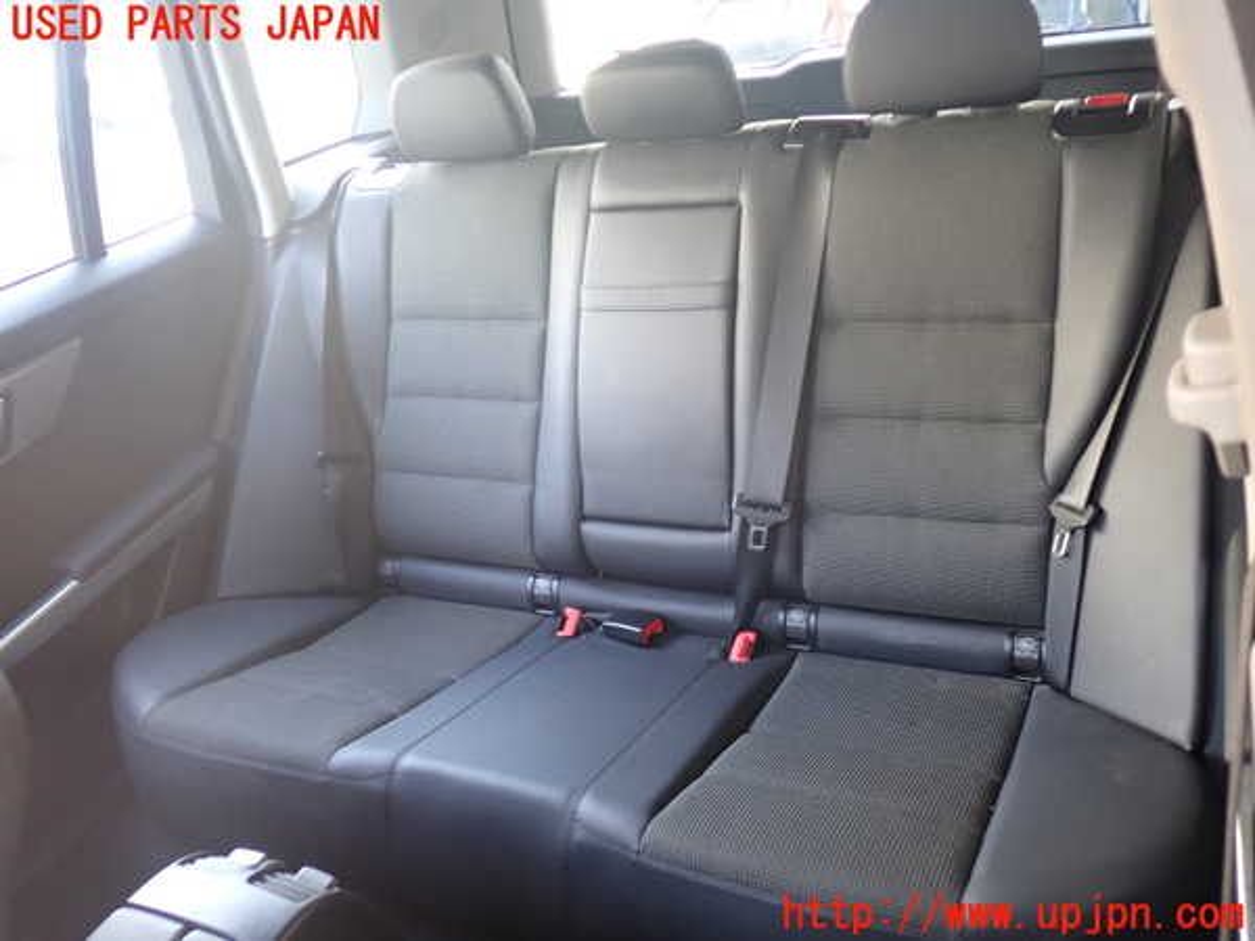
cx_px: 628
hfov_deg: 60.0
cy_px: 470
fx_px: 1088
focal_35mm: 30
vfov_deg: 46.8
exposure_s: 1/30
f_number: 2.3
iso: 250
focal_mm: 5.4
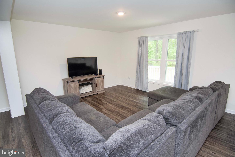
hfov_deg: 90.0
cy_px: 78
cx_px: 118
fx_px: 117
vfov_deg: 67.4
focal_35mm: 18
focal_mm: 12
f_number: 5.6
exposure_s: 1/40
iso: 500
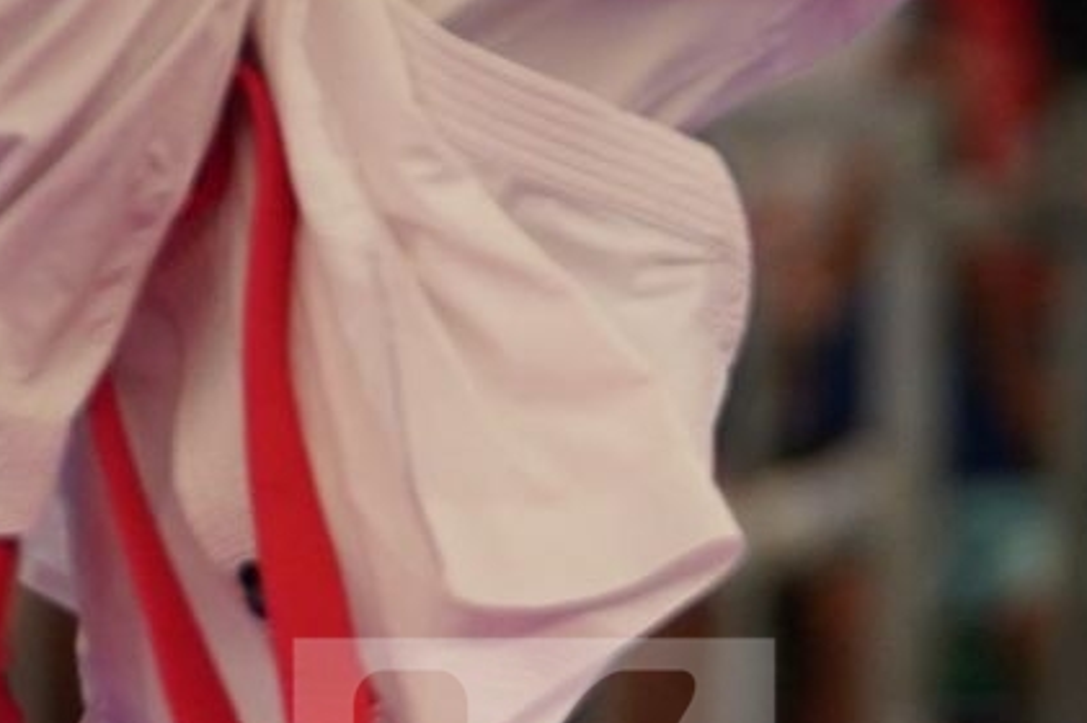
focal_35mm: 1211
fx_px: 36536
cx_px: 534
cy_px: -44
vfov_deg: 1.1
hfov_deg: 1.7
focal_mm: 189
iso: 1250
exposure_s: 1/1000
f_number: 2.8
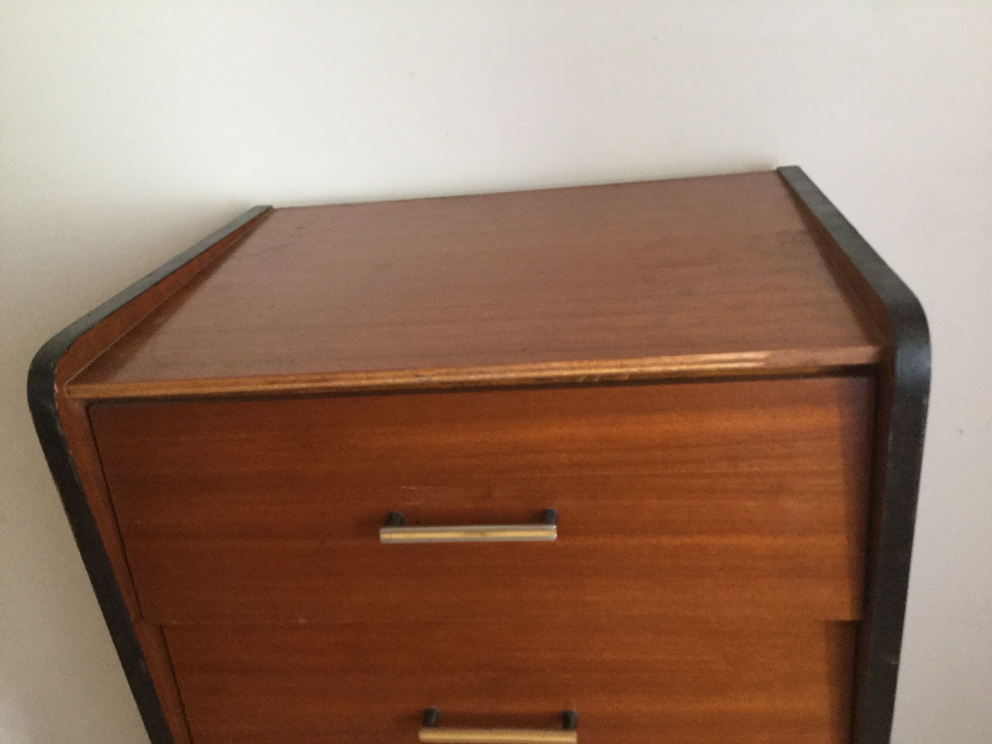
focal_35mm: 31
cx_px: 496
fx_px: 888
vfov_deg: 45.4
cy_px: 372
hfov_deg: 58.4
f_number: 2.4
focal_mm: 3.3
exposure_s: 1/20
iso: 200
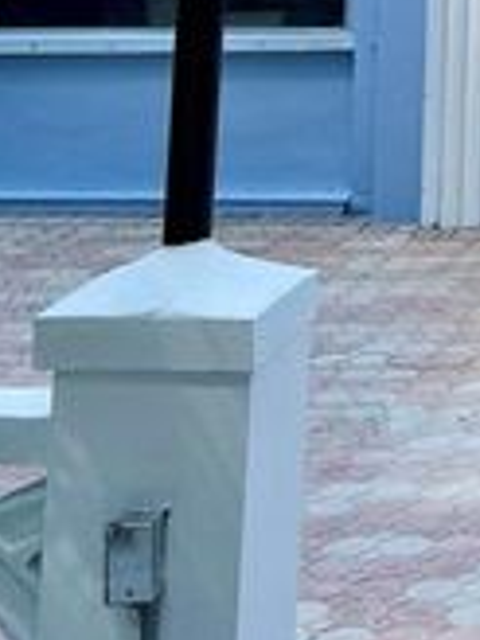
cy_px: -384
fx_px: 1960
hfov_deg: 12.6
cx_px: 898
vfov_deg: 16.5
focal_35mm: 106
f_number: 1.5
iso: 50
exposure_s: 1/1196
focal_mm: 5.7
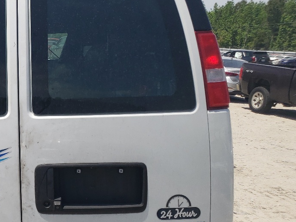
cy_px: 132
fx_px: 513
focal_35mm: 60
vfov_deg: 24.4
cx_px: -6
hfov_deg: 29.8
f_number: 1.5
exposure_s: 1/5000
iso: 50
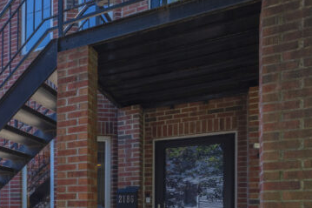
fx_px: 346
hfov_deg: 40.1
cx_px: -24
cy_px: 211
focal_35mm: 40
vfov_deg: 30.8
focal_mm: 14
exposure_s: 1/125
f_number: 9
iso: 200
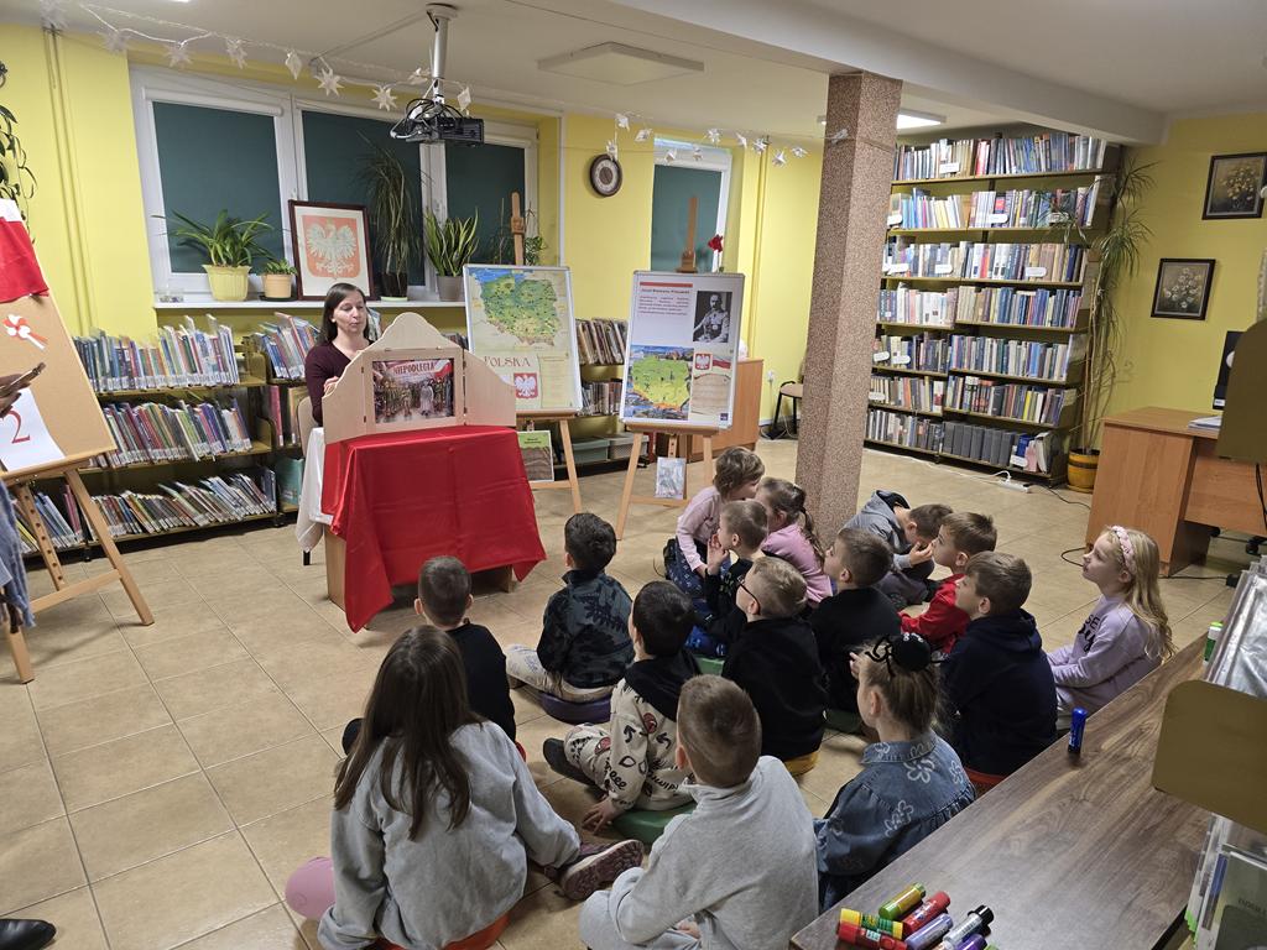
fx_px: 842
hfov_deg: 73.9
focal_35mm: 23
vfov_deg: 58.9
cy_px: 475
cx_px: 634
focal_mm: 6.3
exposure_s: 1/120
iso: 250
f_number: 1.7
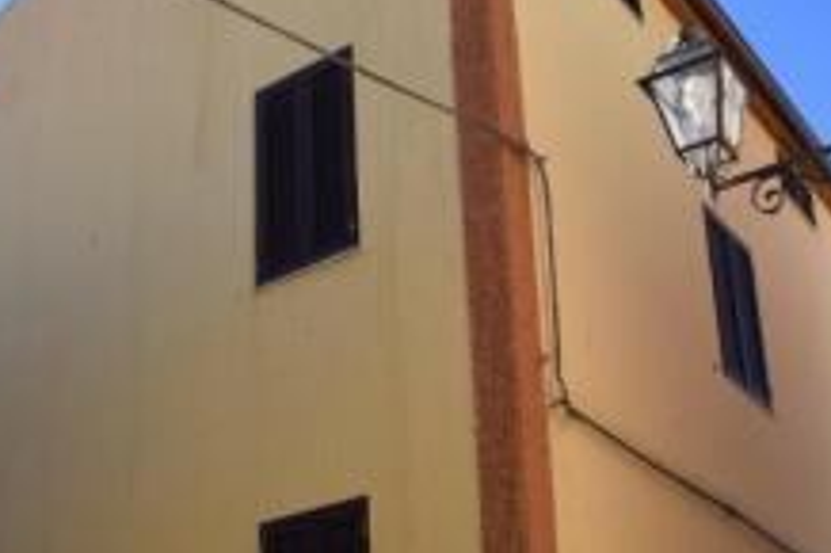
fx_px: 1361
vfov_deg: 22.3
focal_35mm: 59
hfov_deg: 33.8
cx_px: 309
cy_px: 524
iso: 200
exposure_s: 1/250
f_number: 8
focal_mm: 18
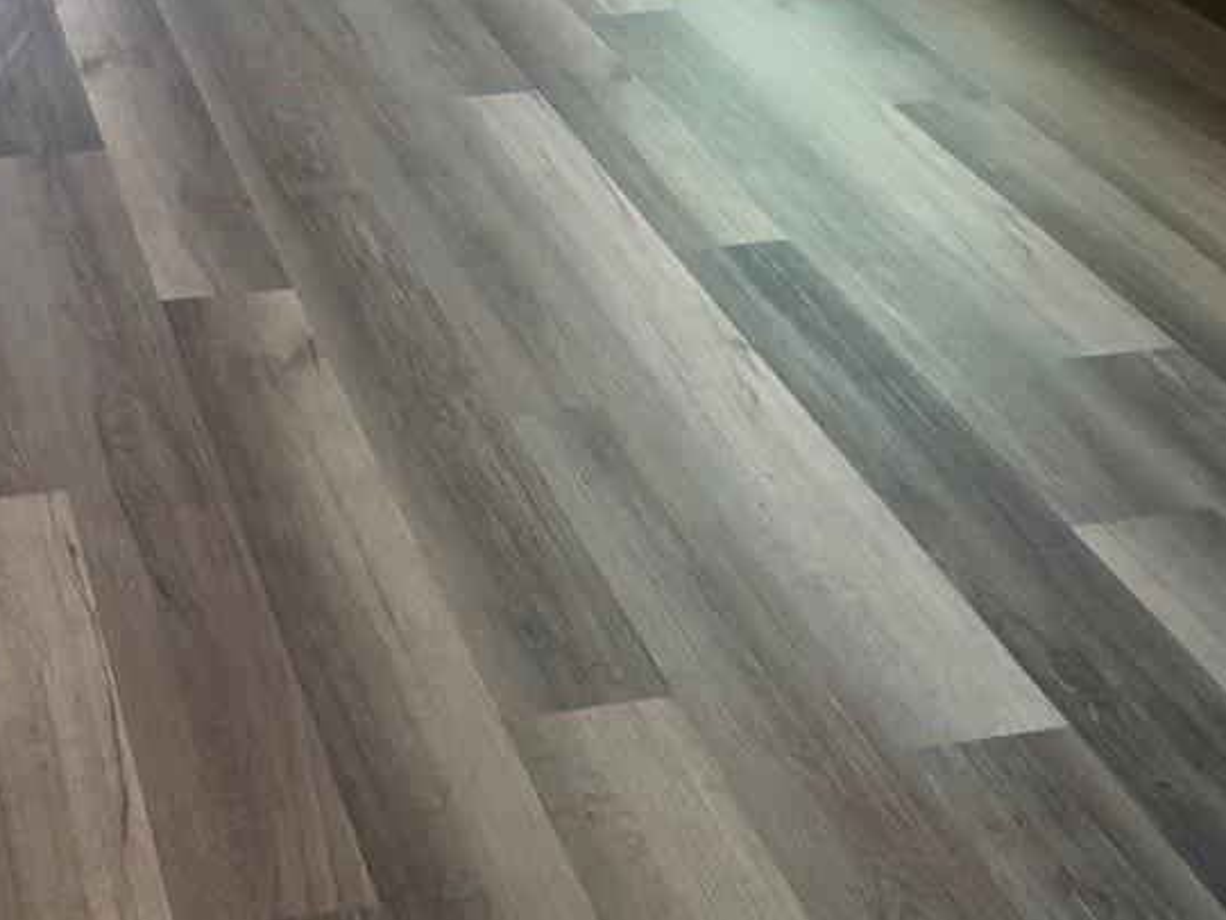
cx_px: 48
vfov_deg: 21.1
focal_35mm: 53
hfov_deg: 33.6
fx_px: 1878
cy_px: -621
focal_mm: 2.22
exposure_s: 1/120
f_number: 2.2
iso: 200
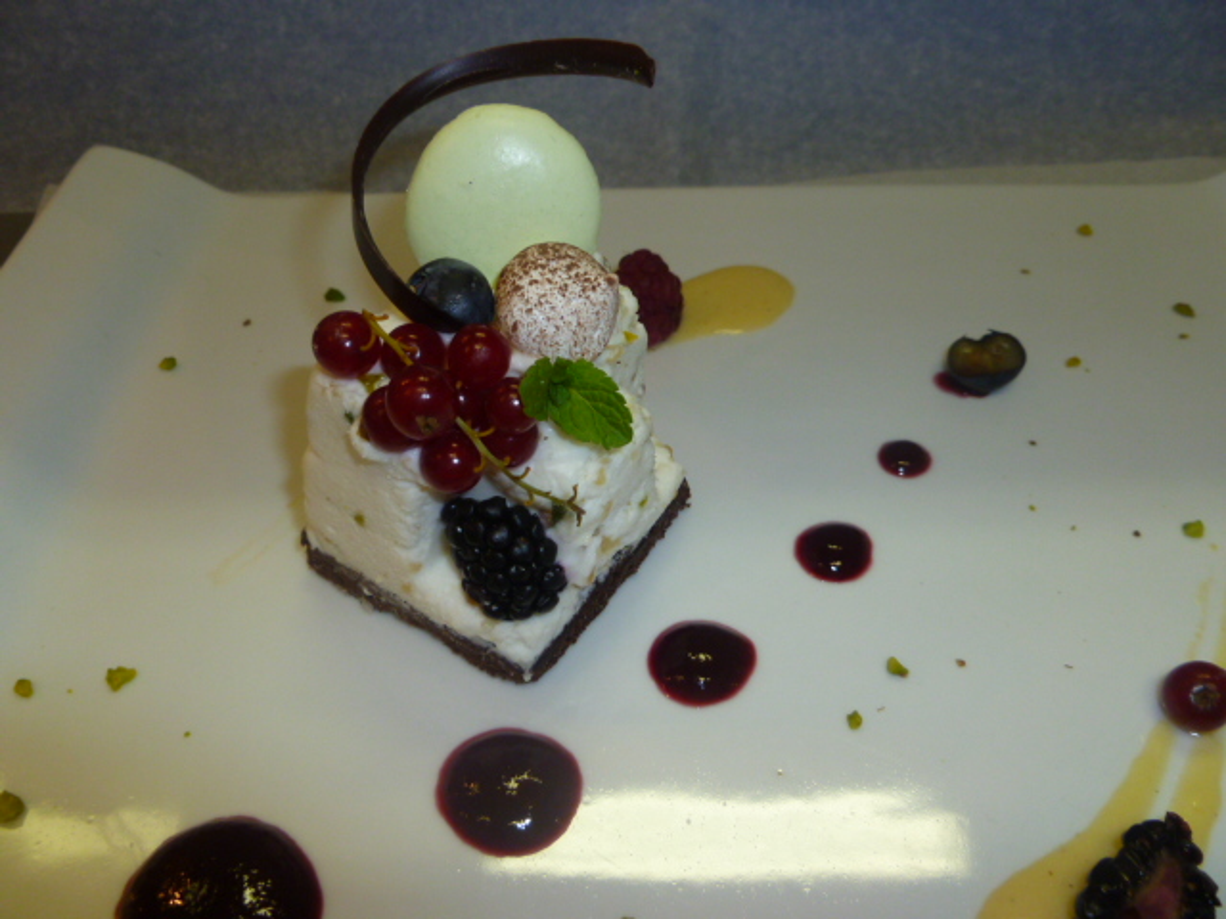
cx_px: 613
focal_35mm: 28
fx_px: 992
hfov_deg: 63.4
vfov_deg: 49.7
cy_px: 460
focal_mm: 5
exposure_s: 1/30
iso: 160
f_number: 3.3
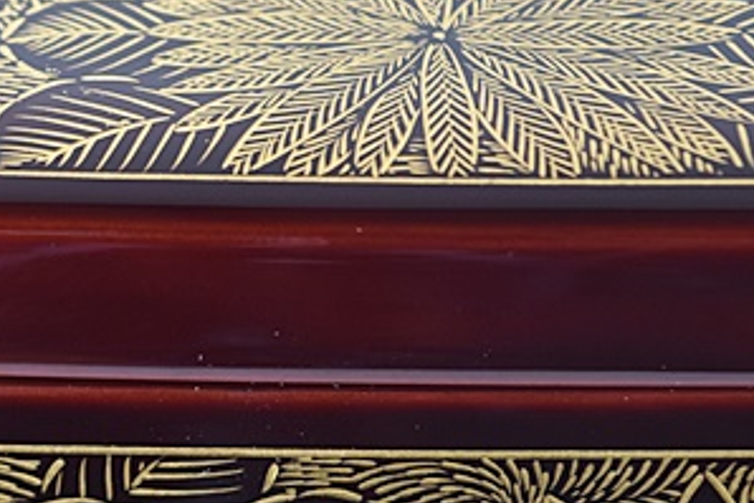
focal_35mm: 221
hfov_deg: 9.2
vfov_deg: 6.2
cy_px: 327
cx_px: -73
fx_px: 4638
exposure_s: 1/6
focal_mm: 55
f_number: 6.3
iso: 800
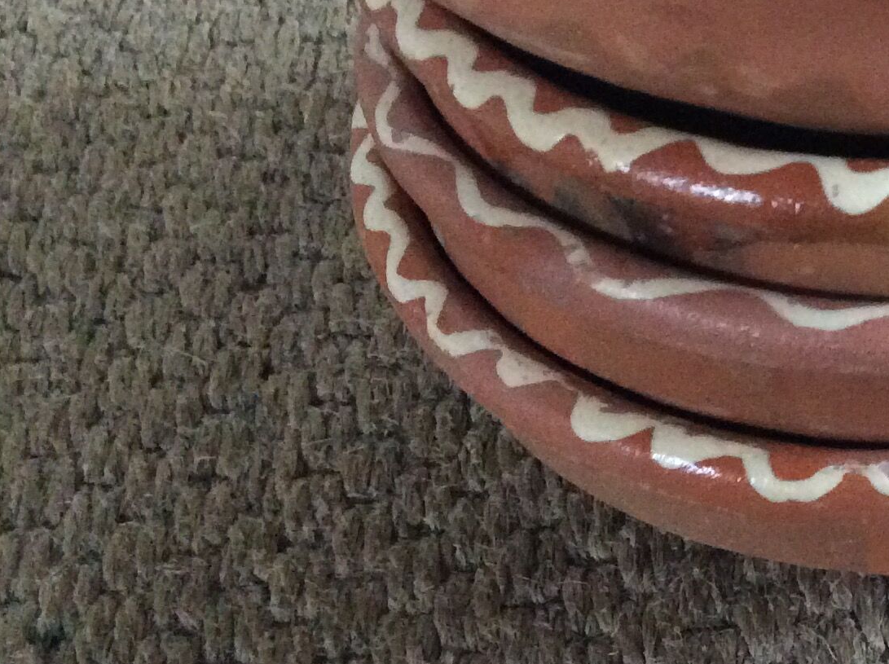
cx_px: 975
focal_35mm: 76
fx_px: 1949
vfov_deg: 19.3
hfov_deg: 24.0
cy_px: 226
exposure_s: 1/17
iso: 320
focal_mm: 3.3
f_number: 2.4
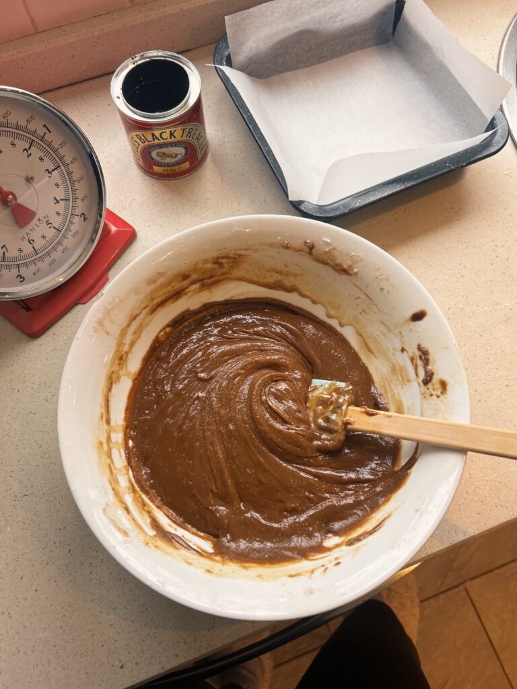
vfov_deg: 67.3
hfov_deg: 53.1
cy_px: 344
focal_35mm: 26
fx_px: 518
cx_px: 258
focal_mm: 5.7
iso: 100
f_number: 1.5
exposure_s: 1/100
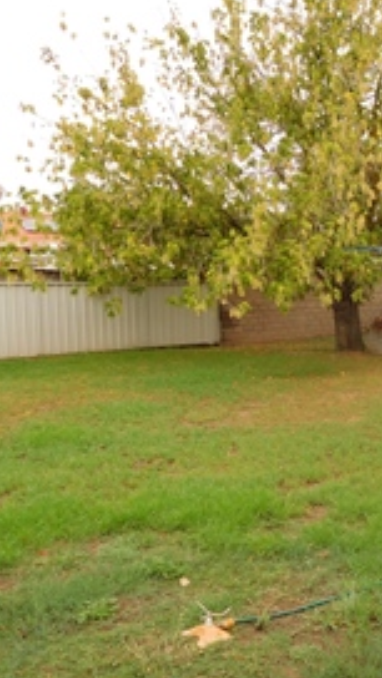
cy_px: 346
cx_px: 347
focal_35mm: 40
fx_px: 720
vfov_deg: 50.5
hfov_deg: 28.5
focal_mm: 4.5
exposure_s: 1/200
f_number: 3.4
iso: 125
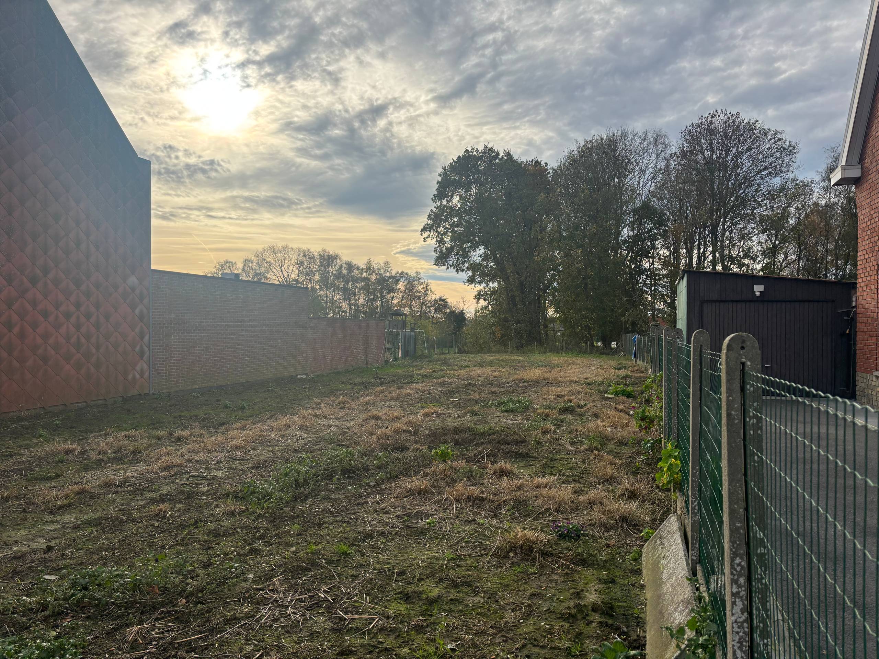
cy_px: 330
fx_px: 660
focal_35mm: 26
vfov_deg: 53.1
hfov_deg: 67.3
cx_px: 440
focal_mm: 5.96
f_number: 1.6
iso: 50
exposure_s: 1/4082
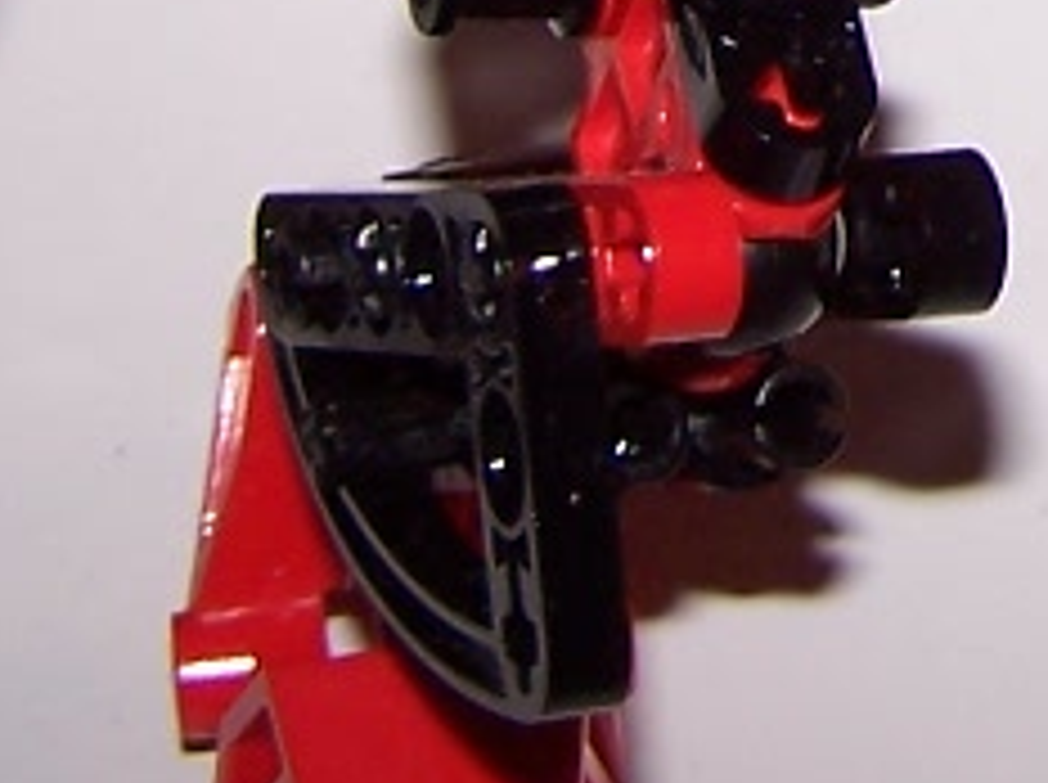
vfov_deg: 7.2
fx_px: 5925
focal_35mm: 196
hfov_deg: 9.7
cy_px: -994
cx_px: 1714
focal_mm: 6.3
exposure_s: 1/60
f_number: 2.8
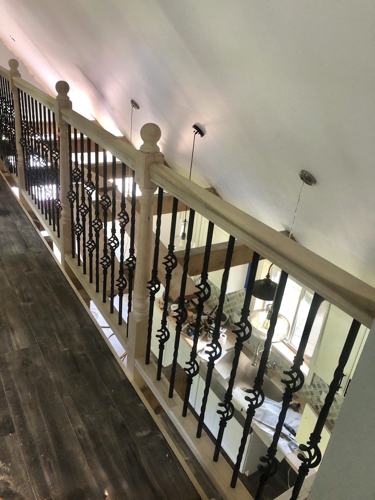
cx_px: 188
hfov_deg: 49.7
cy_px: 250
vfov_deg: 63.4
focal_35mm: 28
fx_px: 404
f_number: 1.8
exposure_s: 1/15
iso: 64
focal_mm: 4
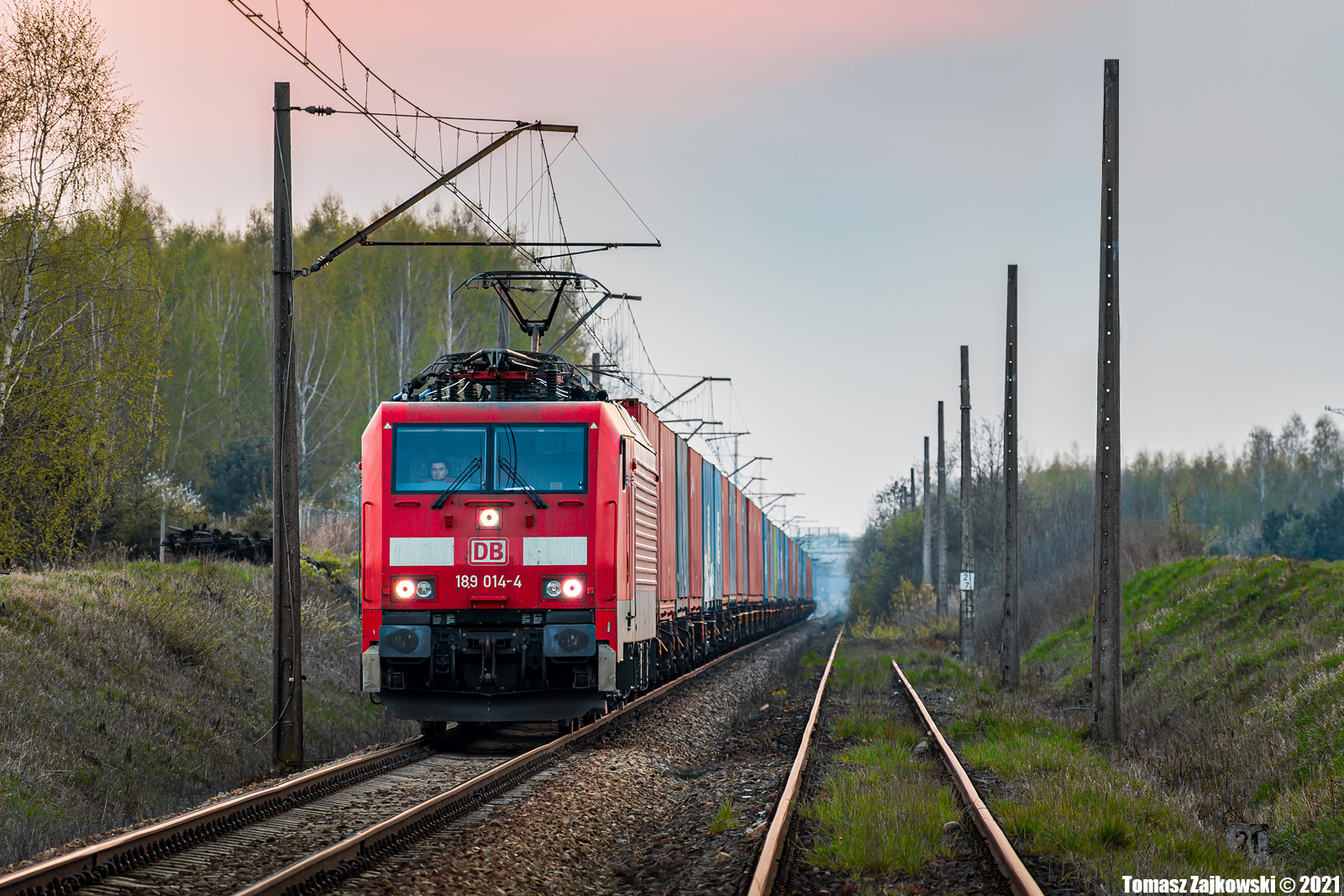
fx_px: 9782
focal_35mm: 262
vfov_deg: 5.2
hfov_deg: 7.9
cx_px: 672
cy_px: 448
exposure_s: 1/125
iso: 400
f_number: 5
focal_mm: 175
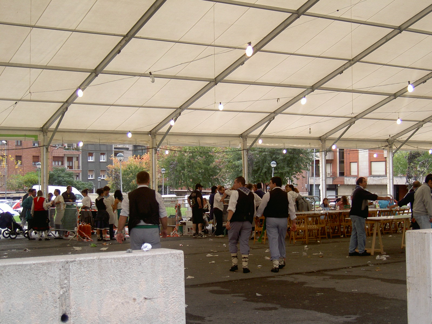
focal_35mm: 55
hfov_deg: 34.9
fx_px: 686
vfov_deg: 26.6
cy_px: 162
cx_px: 216
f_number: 3.3
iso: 100
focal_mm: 11.3
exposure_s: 1/122
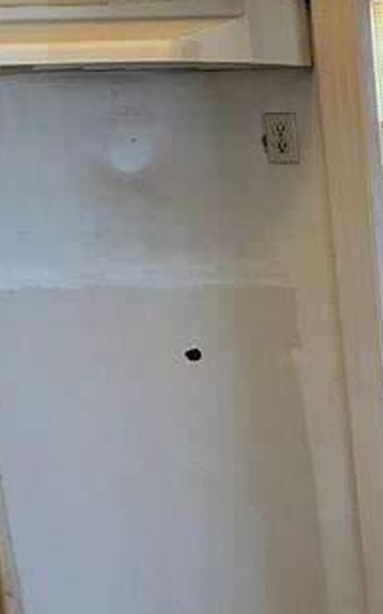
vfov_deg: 41.5
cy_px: 227
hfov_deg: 20.2
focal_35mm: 48
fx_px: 802
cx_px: 667
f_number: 2.2
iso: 500
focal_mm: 2.22
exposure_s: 1/120
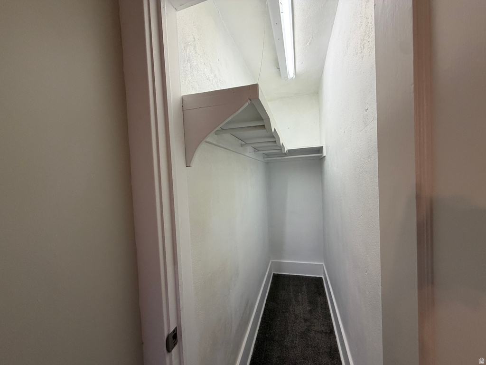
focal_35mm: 14
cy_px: 182
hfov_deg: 102.1
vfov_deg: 85.7
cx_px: 243
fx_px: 197
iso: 250
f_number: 2.2
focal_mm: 2.22
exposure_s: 1/120
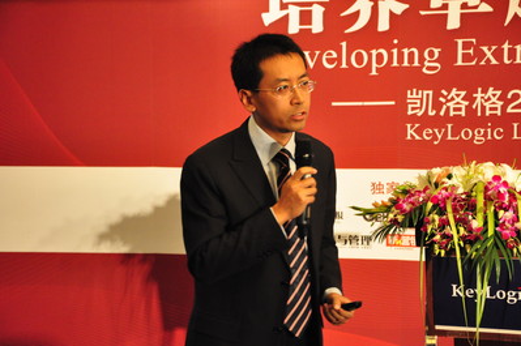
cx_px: 260
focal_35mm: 93
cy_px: 173
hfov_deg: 21.9
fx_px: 1344
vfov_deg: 14.7
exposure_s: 1/30
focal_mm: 62
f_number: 5.3
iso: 2200
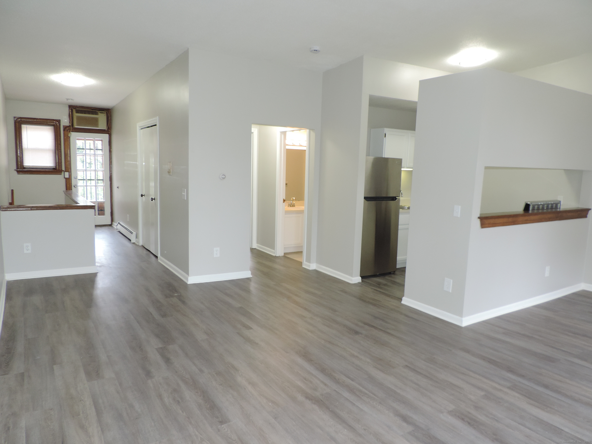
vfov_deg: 56.8
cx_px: 296
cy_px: 222
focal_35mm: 24
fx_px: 410
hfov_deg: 71.6
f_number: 3
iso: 200
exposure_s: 1/30
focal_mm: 4.3
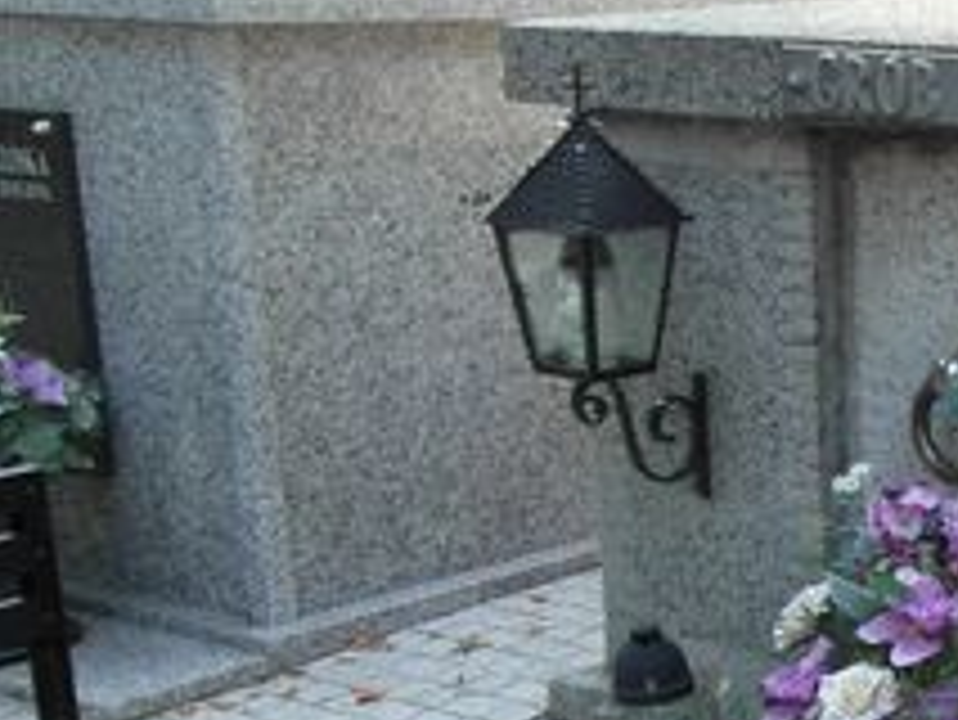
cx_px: 1214
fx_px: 2492
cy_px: 720
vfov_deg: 16.1
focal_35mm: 90
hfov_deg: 20.1
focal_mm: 6.5
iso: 80
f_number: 3.6
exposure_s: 1/90
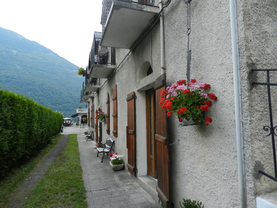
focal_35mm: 23
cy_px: 104
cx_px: 138
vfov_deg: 58.9
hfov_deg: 73.9
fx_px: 184
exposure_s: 1/320
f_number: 3.4
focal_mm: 4
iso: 160
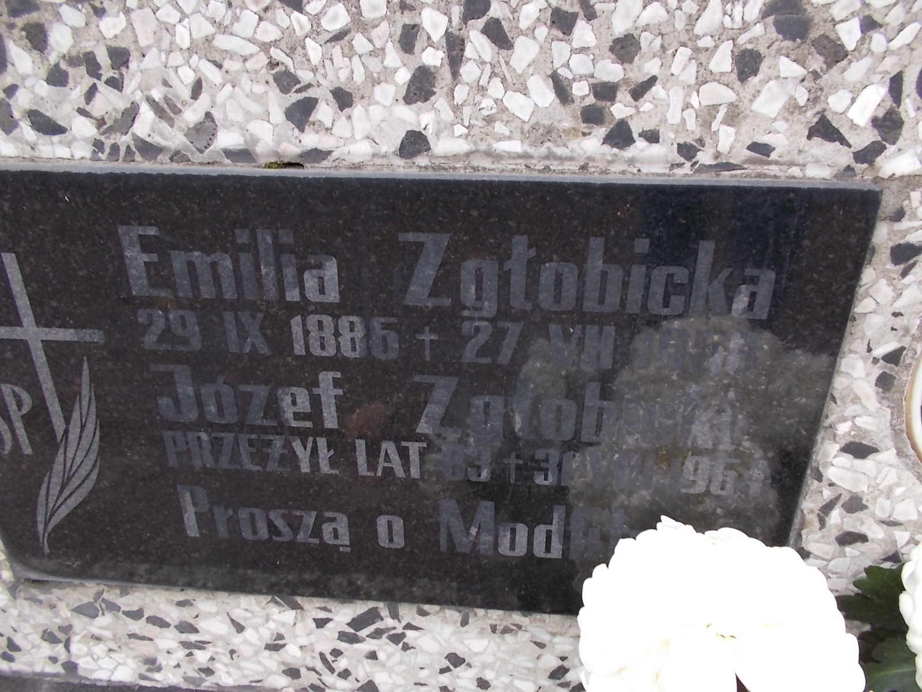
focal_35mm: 26
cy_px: 346
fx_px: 693
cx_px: 461
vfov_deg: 53.1
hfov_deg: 67.3
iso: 80
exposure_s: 1/100
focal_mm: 4.6
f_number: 3.2
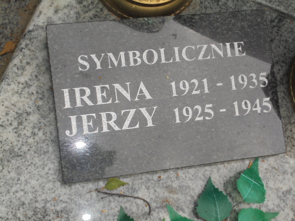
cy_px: 110
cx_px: 148
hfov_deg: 38.9
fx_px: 418
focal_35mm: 49
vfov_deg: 29.7
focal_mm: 8.9
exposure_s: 1/250
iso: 100
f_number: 4.8
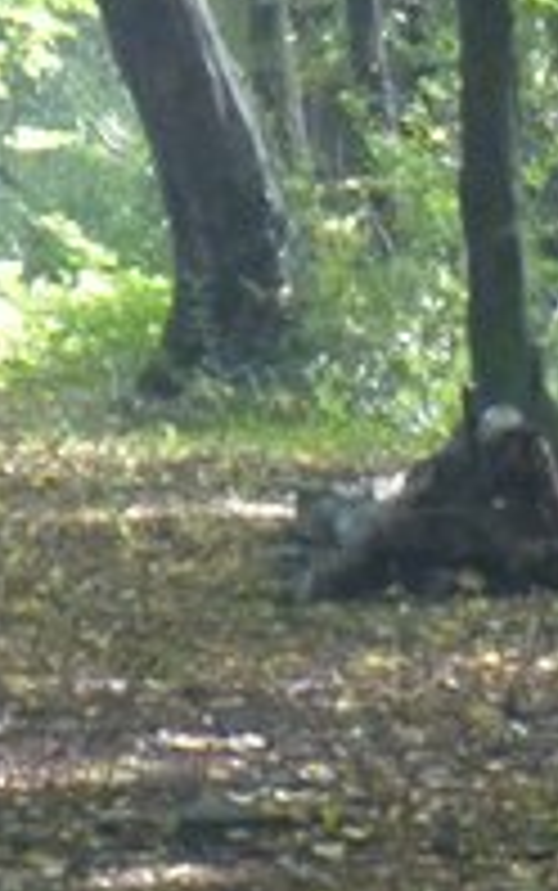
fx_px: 19413
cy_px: -1089
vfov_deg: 2.6
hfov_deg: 1.6
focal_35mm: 799
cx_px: -554
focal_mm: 25.2
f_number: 2.8
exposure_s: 1/30
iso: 400
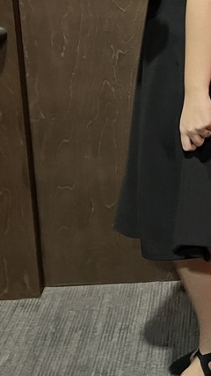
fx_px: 677
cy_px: 53
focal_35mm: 68
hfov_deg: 16.6
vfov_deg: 29.9
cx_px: 287
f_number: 1.5
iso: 500
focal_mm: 5.7
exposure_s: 1/30
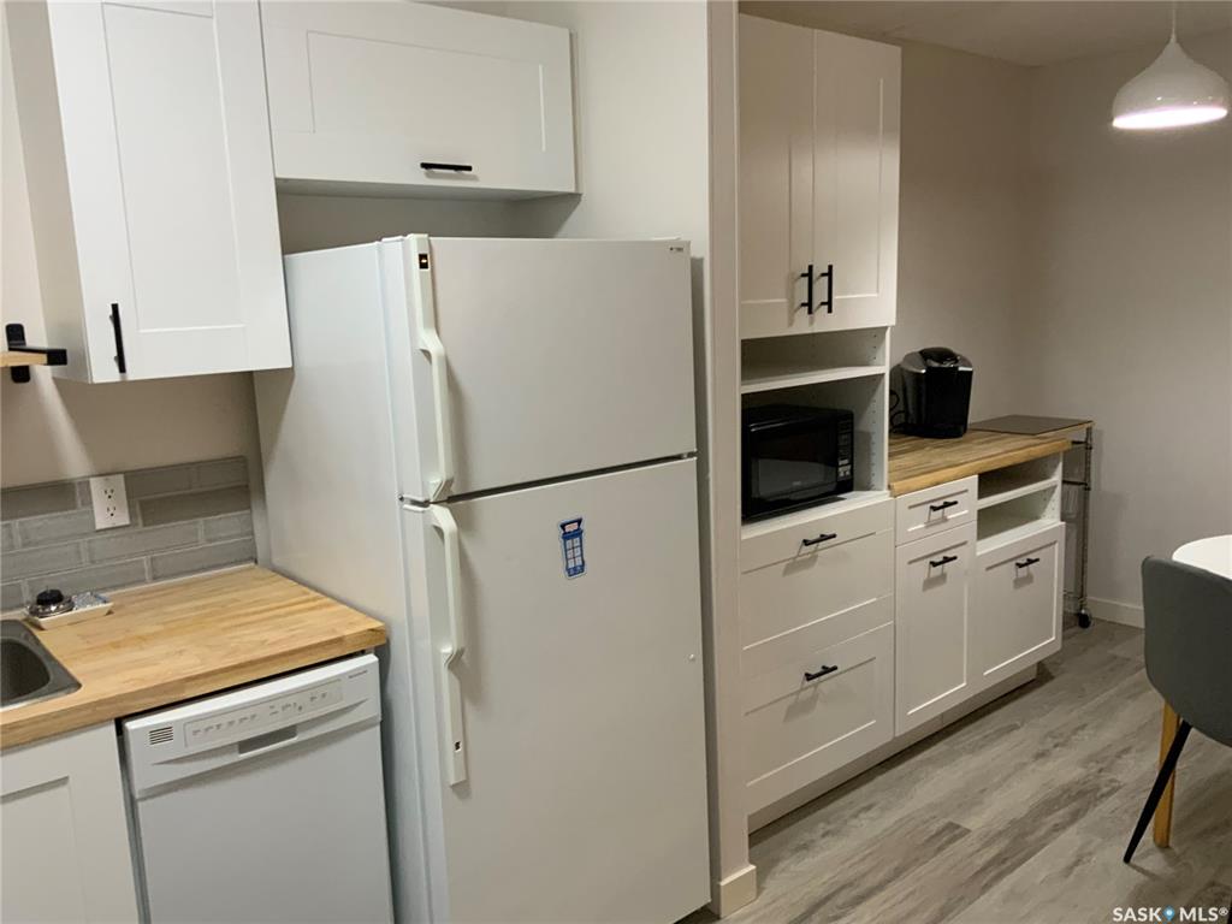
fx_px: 1032
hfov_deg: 61.7
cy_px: 462
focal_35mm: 29
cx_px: 616
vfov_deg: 48.2
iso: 125
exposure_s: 1/60
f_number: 1.8
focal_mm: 3
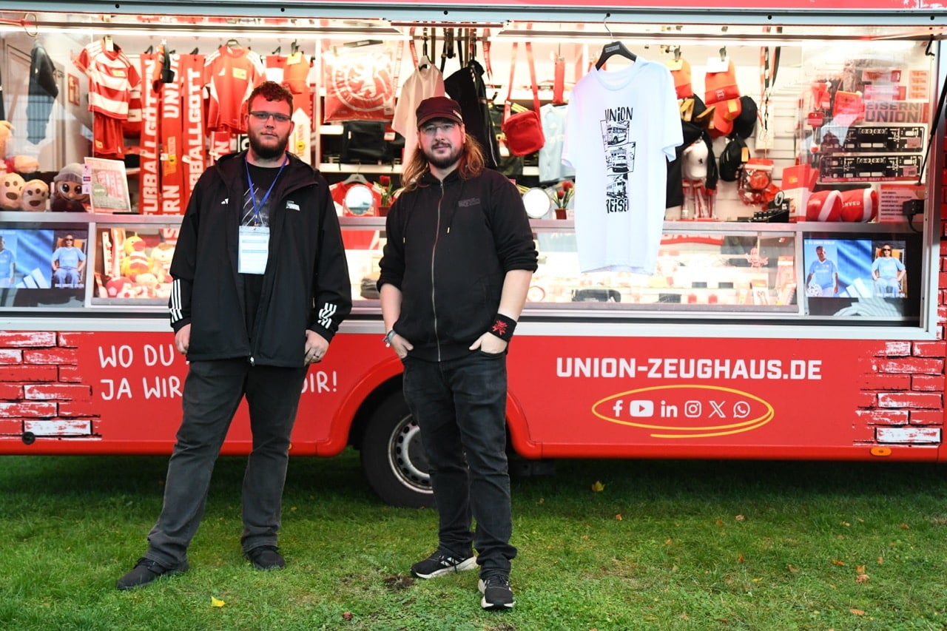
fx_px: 947
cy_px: 316
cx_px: 474
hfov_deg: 53.1
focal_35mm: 36
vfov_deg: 36.9
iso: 5000
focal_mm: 36
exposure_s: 1/500
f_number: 2.8
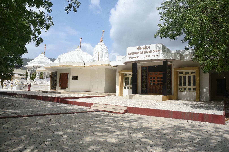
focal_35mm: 24
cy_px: 76
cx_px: 114
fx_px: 153
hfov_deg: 73.7
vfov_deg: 53.1
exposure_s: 1/160
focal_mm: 24
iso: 400
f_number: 22
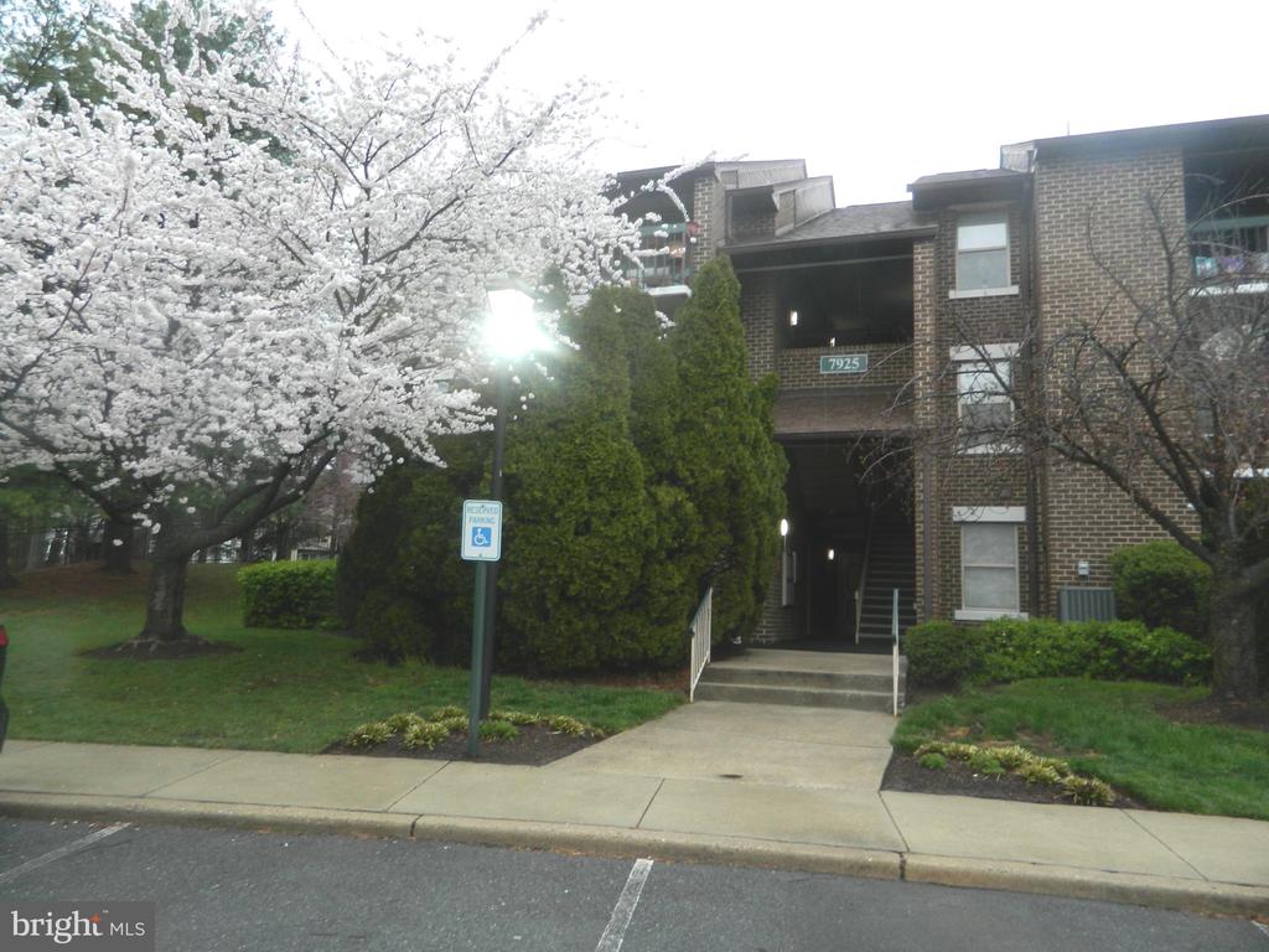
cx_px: 634
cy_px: 476
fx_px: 916
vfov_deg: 54.9
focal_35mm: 25
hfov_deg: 69.4
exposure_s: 1/60
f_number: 3.1
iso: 80
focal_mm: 4.5
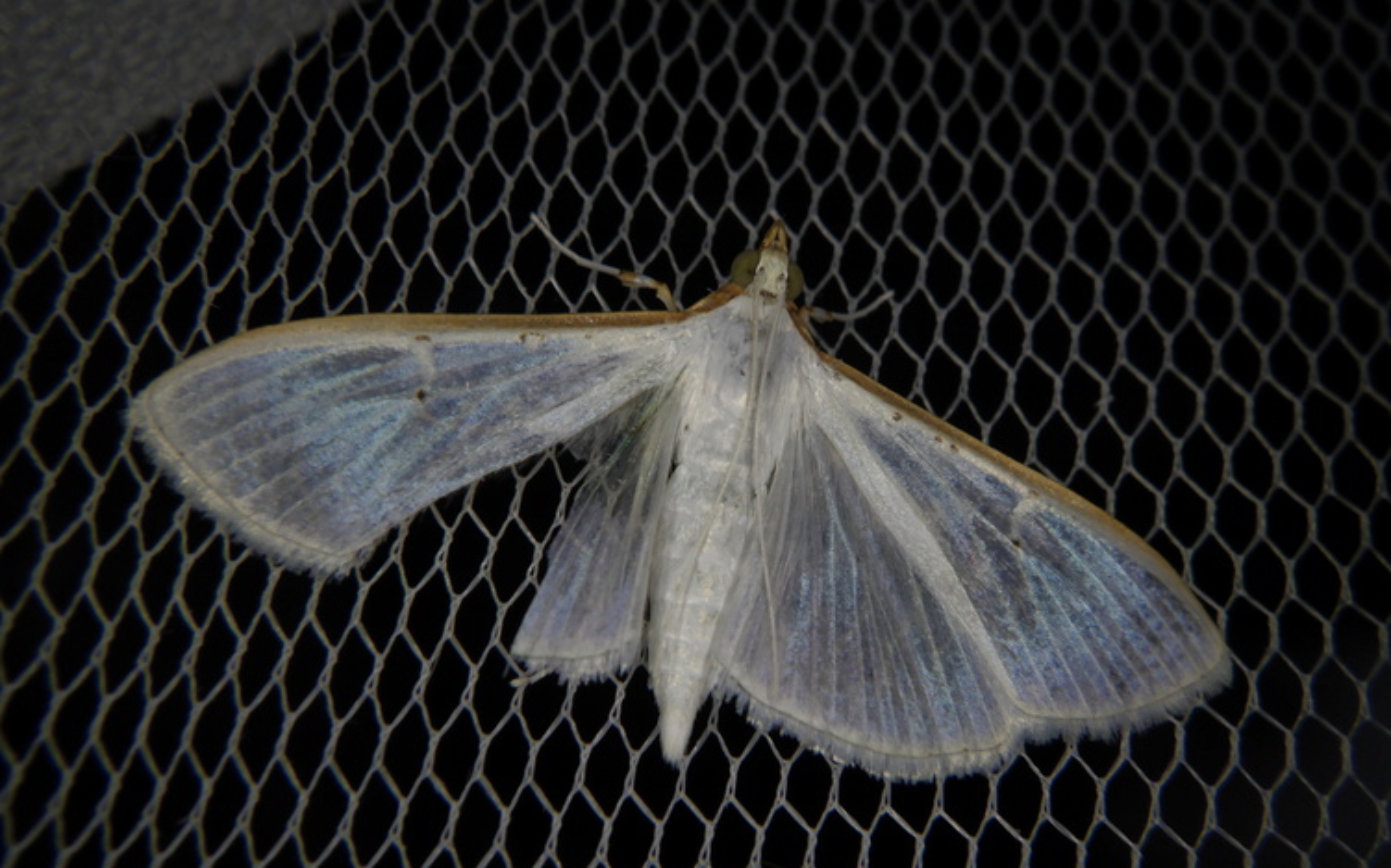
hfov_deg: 51.5
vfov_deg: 33.5
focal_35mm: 38
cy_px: 511
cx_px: 719
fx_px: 1440
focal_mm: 6.1
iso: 125
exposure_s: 1/2000
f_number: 4.6
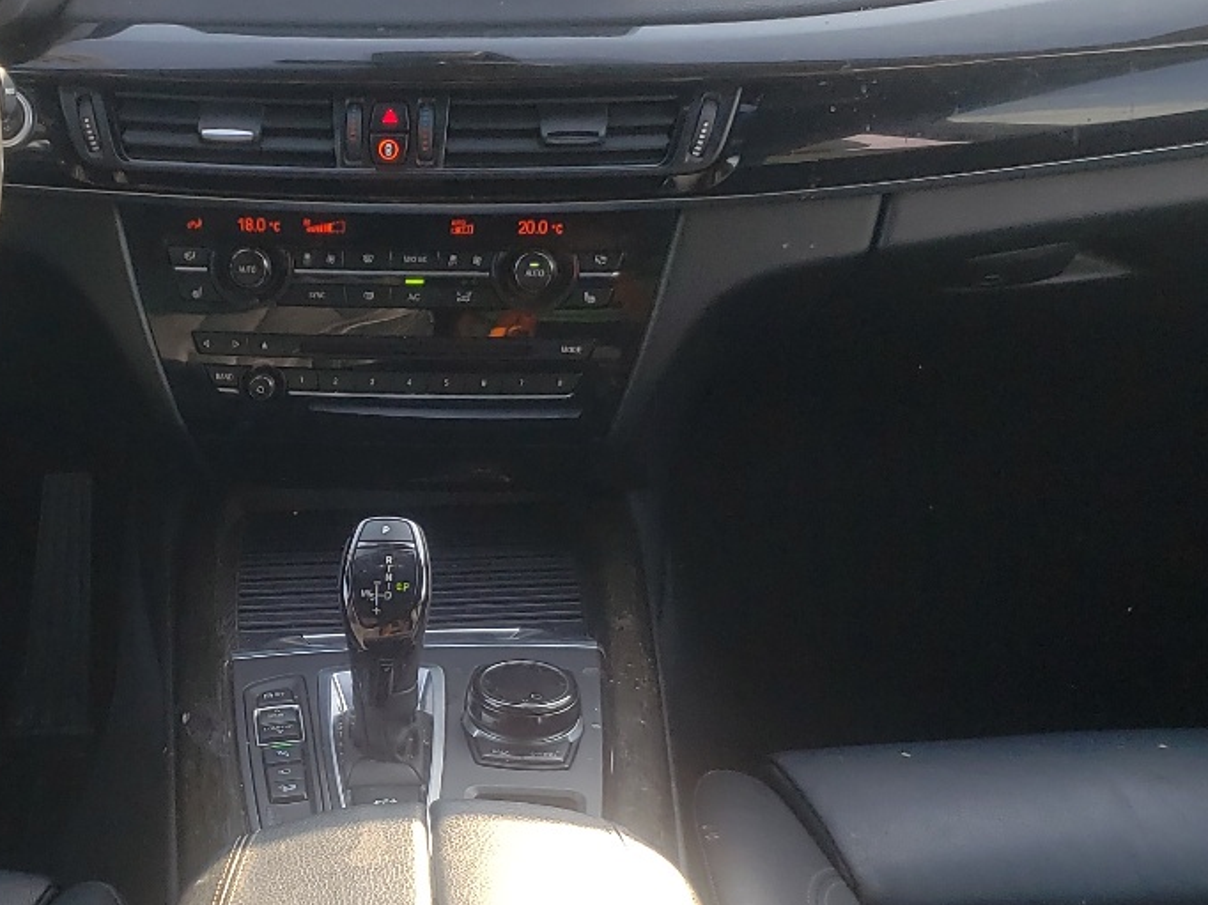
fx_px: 2128
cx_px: 314
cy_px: 593
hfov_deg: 31.2
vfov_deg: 23.9
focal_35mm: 61
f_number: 1.5
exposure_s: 1/250
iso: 50
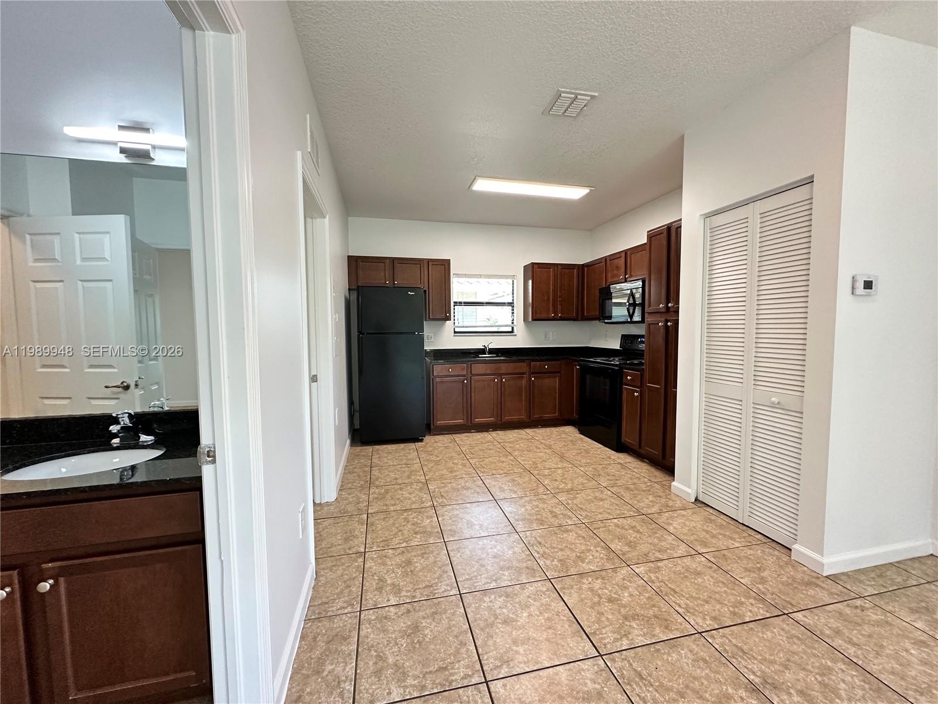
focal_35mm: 14
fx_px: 379
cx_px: 469
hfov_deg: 102.1
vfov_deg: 85.7
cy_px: 352
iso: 250
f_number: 2.2
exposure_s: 1/120
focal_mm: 2.22
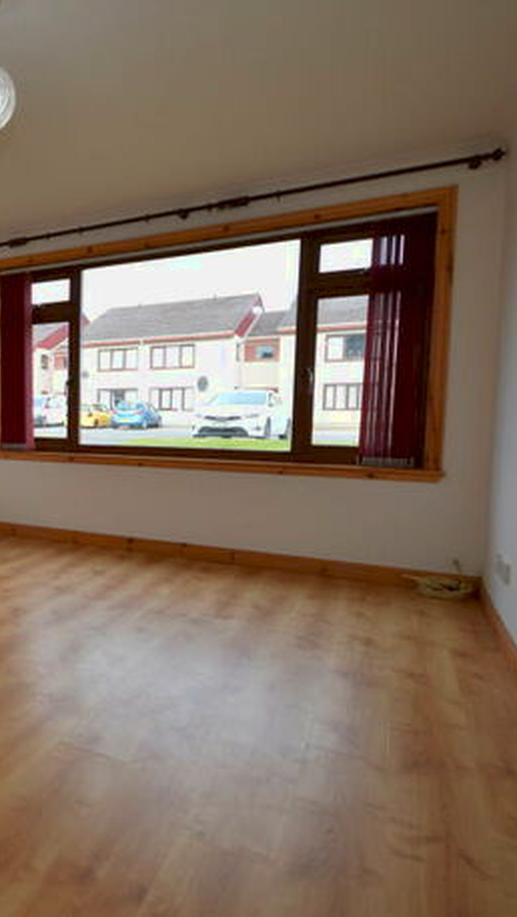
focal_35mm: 24
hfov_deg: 39.6
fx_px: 584
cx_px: -42
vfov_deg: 76.3
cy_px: 451
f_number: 4
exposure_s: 1/125
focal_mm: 10
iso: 360
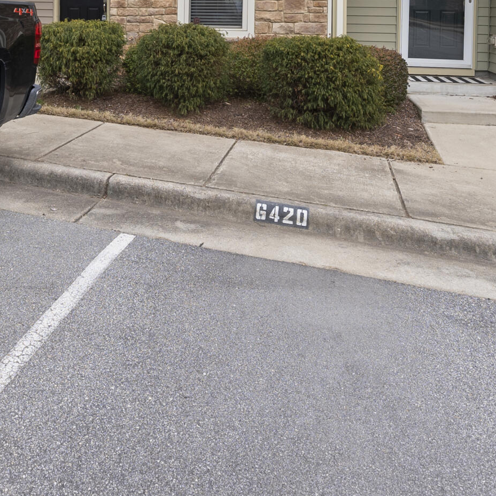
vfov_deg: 43.8
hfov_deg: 48.7
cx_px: 157
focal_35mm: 33
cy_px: 20
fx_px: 535
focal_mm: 12
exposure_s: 1/30
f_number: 7.1
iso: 160
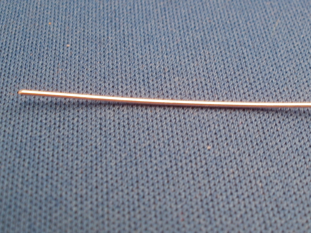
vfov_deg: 24.0
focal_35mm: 61
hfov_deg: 31.5
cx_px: 203
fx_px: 548
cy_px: 115
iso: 125
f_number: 4
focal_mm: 7.7
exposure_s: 1/30
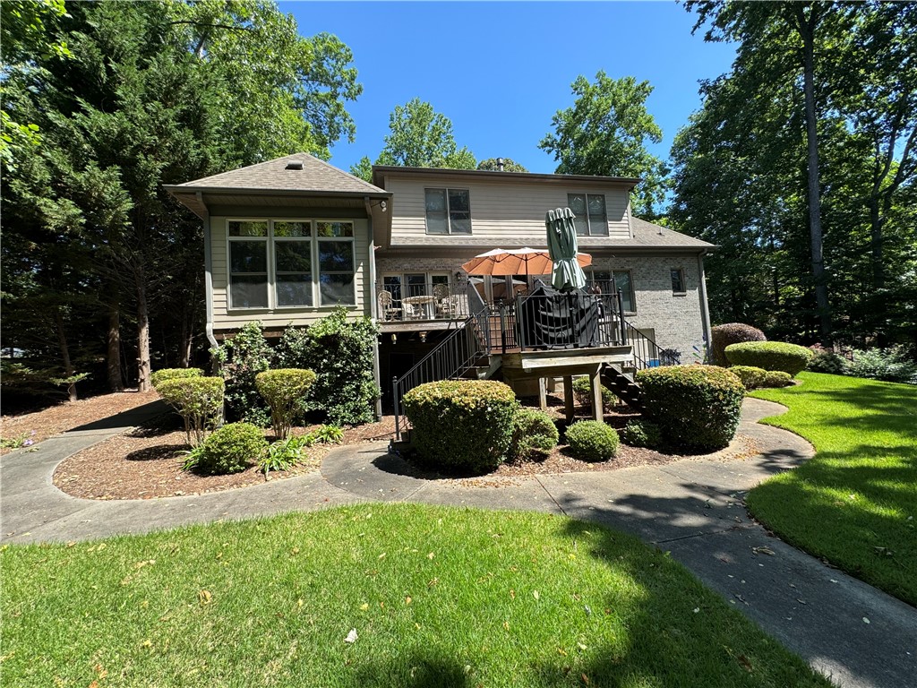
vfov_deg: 85.7
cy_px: 344
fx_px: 371
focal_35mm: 14
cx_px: 458
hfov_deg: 102.1
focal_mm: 2.22
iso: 40
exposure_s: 1/515
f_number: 2.2
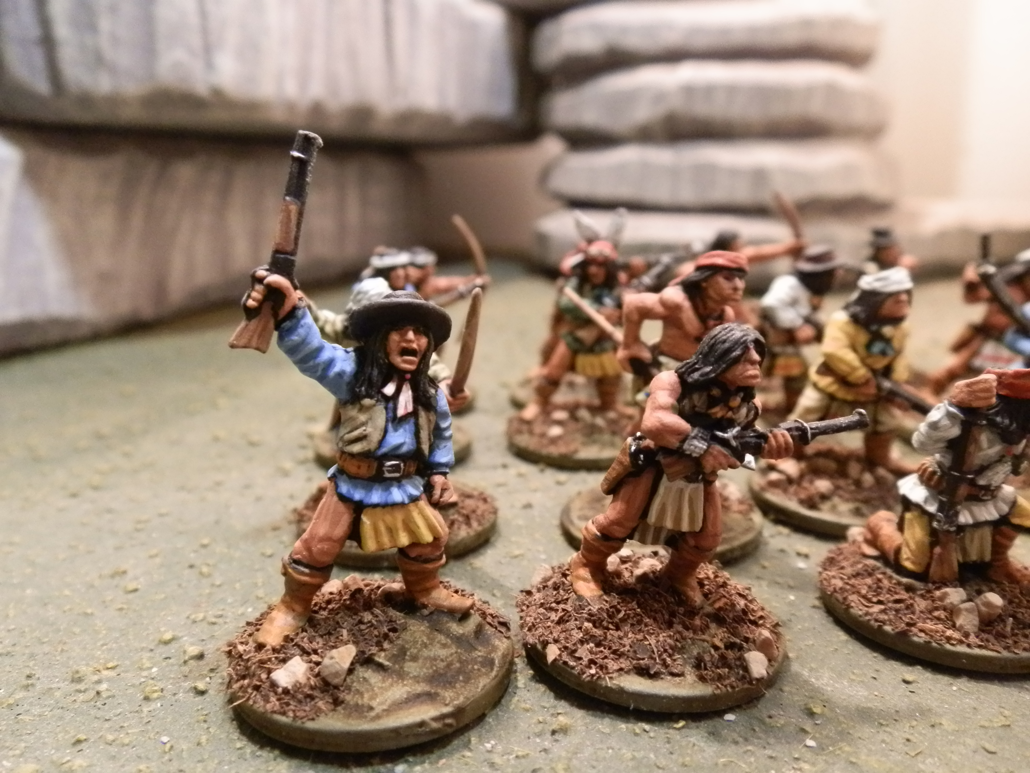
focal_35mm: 28
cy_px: 386
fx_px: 833
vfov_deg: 49.7
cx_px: 515
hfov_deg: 63.4
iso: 400
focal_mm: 5
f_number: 3.1
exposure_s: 1/50
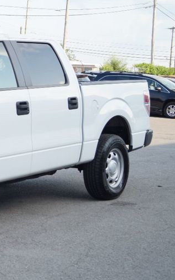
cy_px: 137
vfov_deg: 25.8
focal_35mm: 80
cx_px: -88
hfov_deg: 15.1
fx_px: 611
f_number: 5.6
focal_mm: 26
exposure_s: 1/200
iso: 100
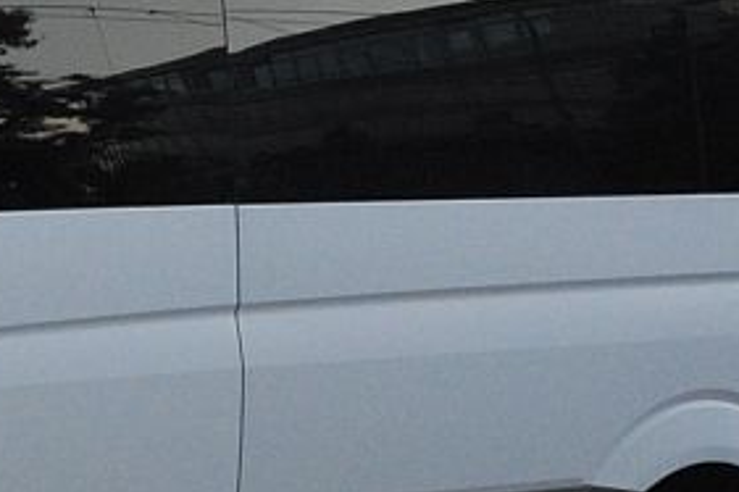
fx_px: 3405
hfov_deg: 11.6
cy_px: 179
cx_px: -535
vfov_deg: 8.3
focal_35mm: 166
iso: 800
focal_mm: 22
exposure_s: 1/640
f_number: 3.8
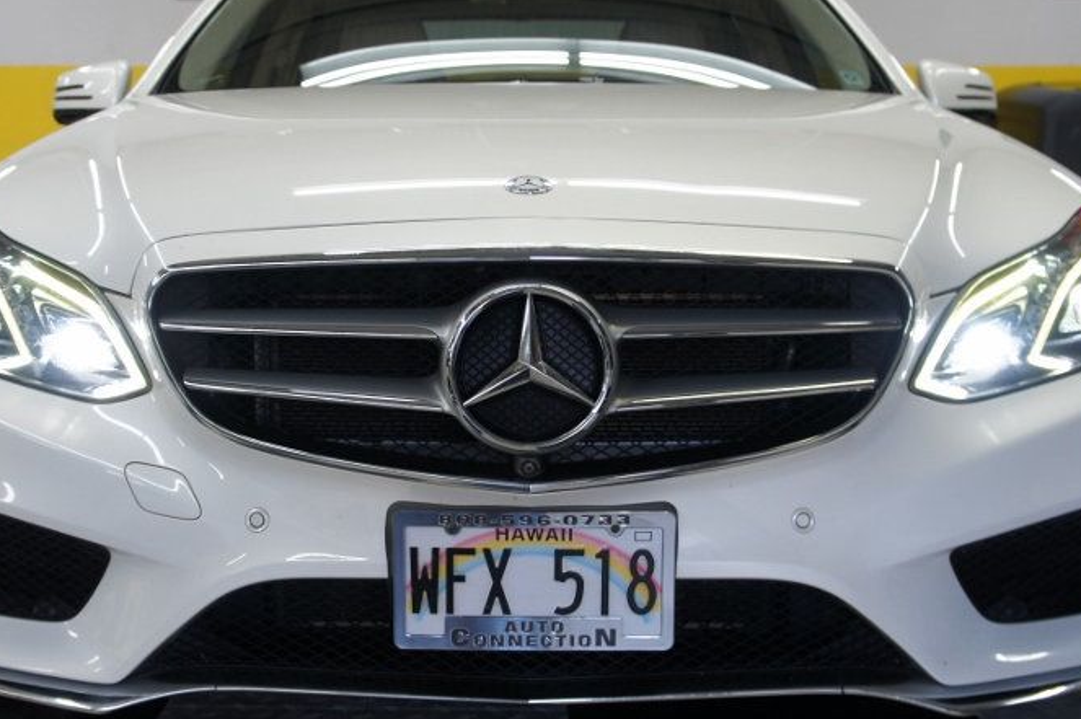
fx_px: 1530
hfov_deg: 38.9
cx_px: 505
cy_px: 364
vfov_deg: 26.4
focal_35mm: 51
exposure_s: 1/40
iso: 200
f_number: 4
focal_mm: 22
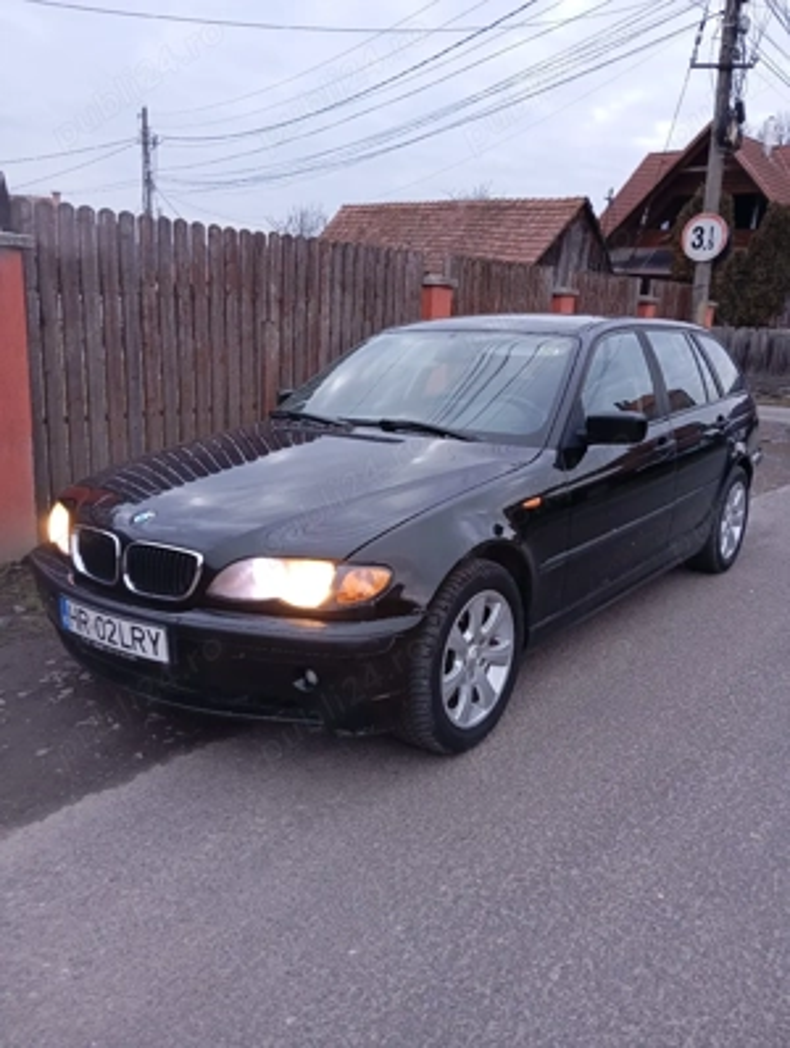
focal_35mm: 28
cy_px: 524
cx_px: 395
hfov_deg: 49.9
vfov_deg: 63.4
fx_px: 849
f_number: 1.8
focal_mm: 4.22
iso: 682
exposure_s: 1/50
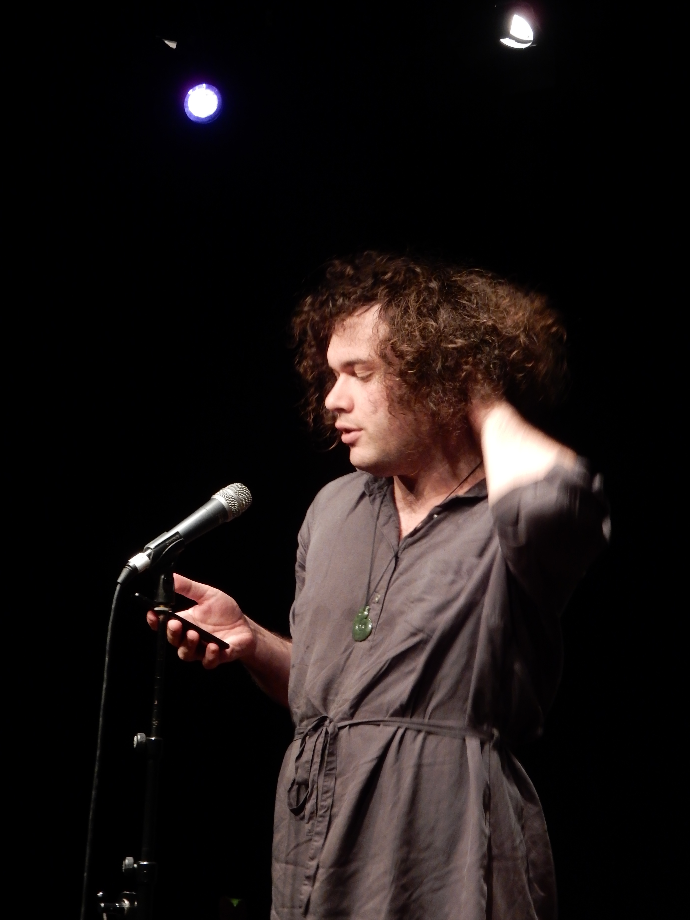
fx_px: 2631
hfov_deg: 14.9
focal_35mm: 99
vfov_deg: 19.8
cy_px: 460
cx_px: 345
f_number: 5.3
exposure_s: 1/13
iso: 400
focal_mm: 17.6
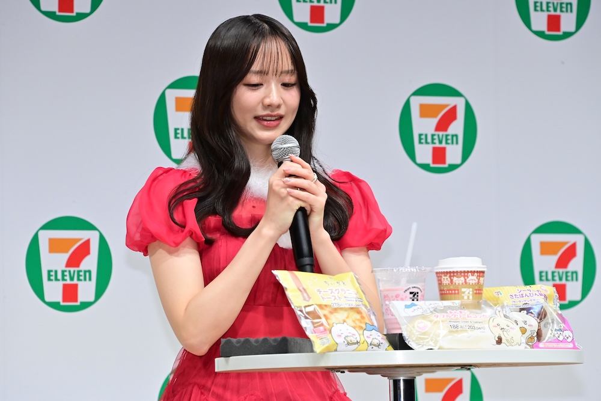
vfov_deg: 5.5
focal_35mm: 250
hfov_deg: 8.2
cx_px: 300
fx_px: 4174
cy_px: 200
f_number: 11
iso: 6400
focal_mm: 250
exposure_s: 1/250
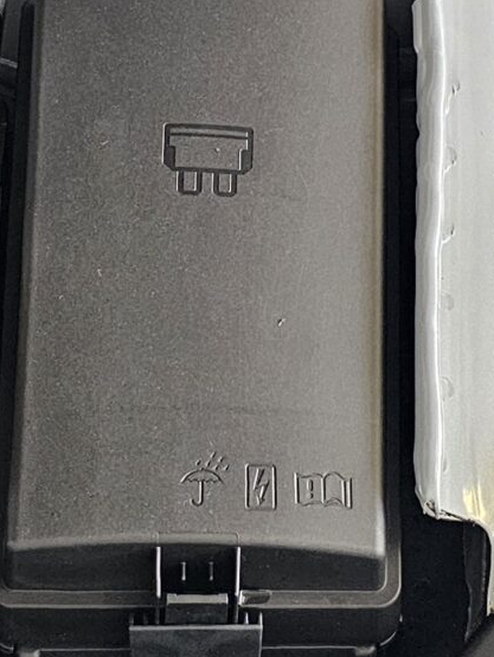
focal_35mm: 106
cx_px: 263
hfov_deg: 14.0
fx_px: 2015
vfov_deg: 18.5
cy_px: 206
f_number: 1.7
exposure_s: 1/120
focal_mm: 6.3
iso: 640
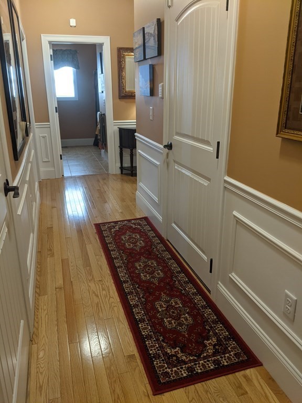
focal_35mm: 27
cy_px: 202
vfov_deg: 65.3
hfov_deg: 51.4
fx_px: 314
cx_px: 151
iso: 132
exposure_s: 1/60
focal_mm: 4.44
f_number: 1.8
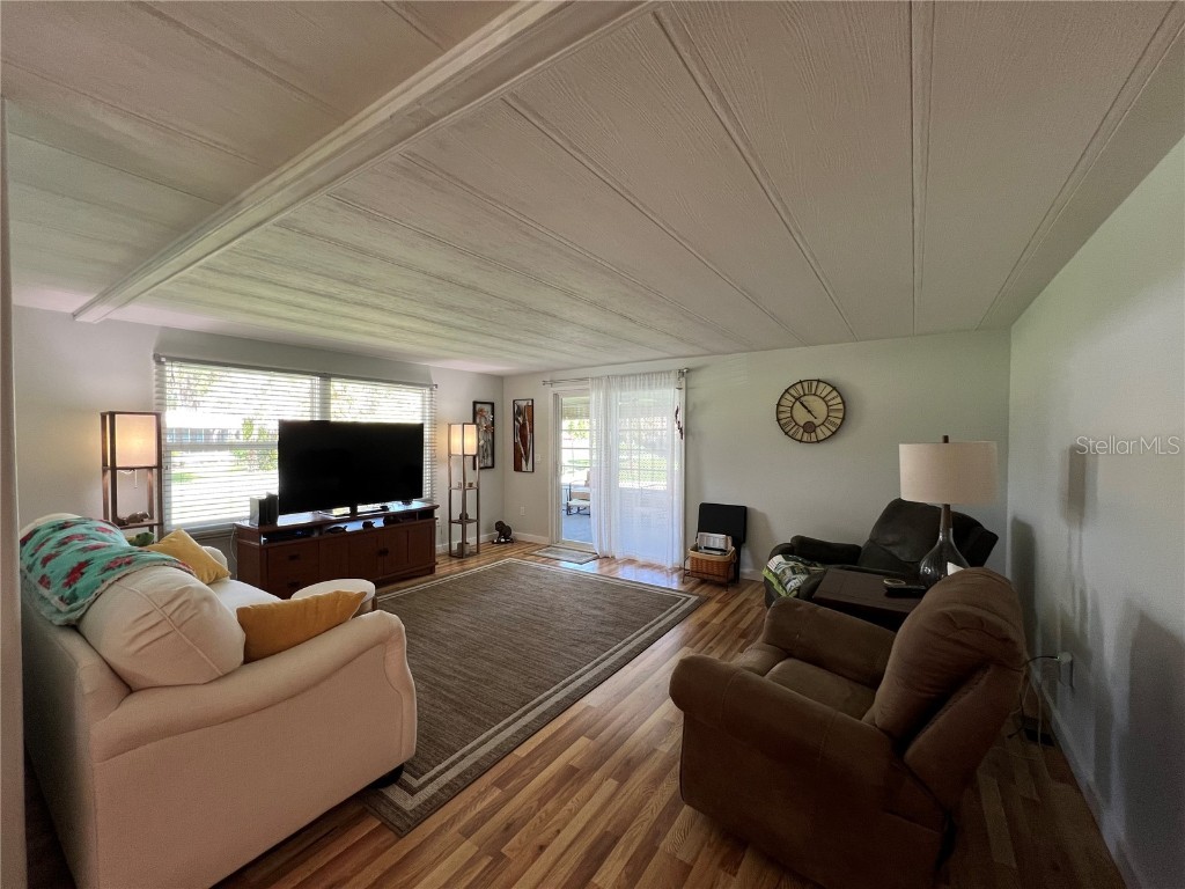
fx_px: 445
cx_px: 592
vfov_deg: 89.9
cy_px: 444
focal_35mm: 13
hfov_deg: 106.2
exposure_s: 1/60
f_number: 1.8
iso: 125
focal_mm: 1.57
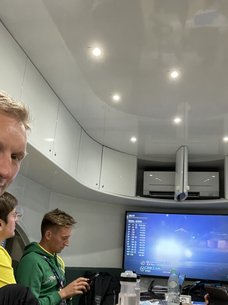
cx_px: 117
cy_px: 166
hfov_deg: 38.7
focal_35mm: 37
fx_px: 325
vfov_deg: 50.1
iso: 200
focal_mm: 2.71
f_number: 2.2
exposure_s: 1/50
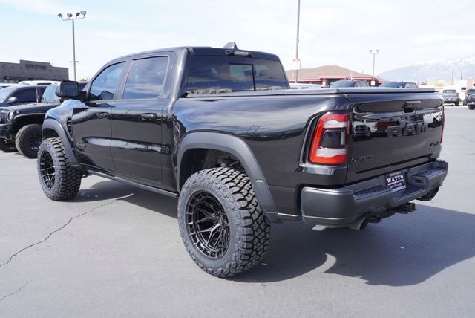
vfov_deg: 40.0
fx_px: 436
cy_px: 159
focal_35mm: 33
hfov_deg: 57.2
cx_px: 238
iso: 100
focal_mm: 22
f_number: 6.3
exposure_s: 1/160
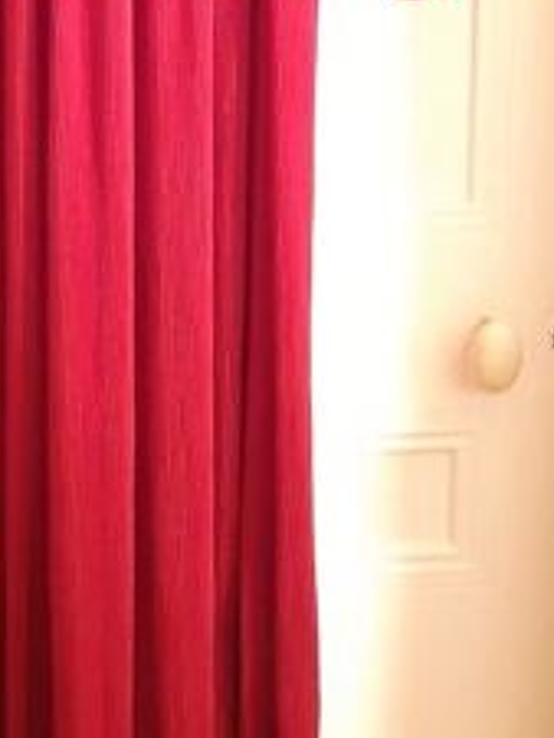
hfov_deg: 19.6
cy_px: 10
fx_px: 1578
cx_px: 66
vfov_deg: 25.1
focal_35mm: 74
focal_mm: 3.92
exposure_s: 1/10
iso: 800
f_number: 1.7
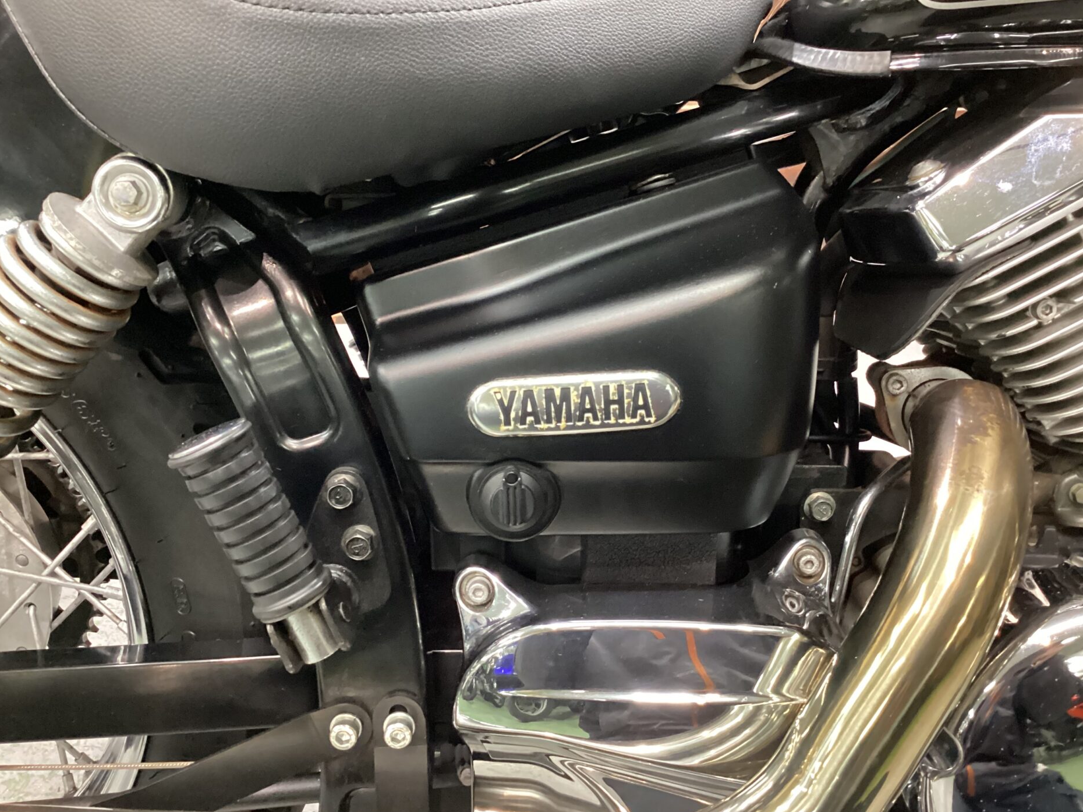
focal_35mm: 32
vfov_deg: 44.2
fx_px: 1001
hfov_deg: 56.8
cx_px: 558
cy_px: 409
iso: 640
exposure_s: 1/30
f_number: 2.4
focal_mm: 3.3
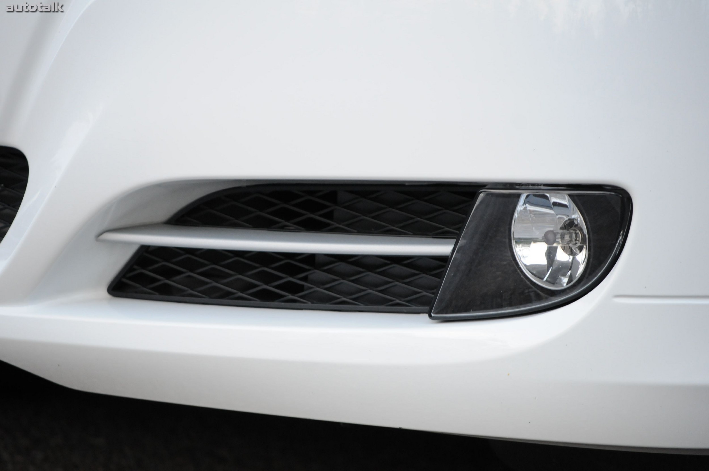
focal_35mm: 202
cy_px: 236
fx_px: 3984
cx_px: 354
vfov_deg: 6.8
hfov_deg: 10.2
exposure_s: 1/50
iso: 1000
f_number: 5
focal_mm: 135
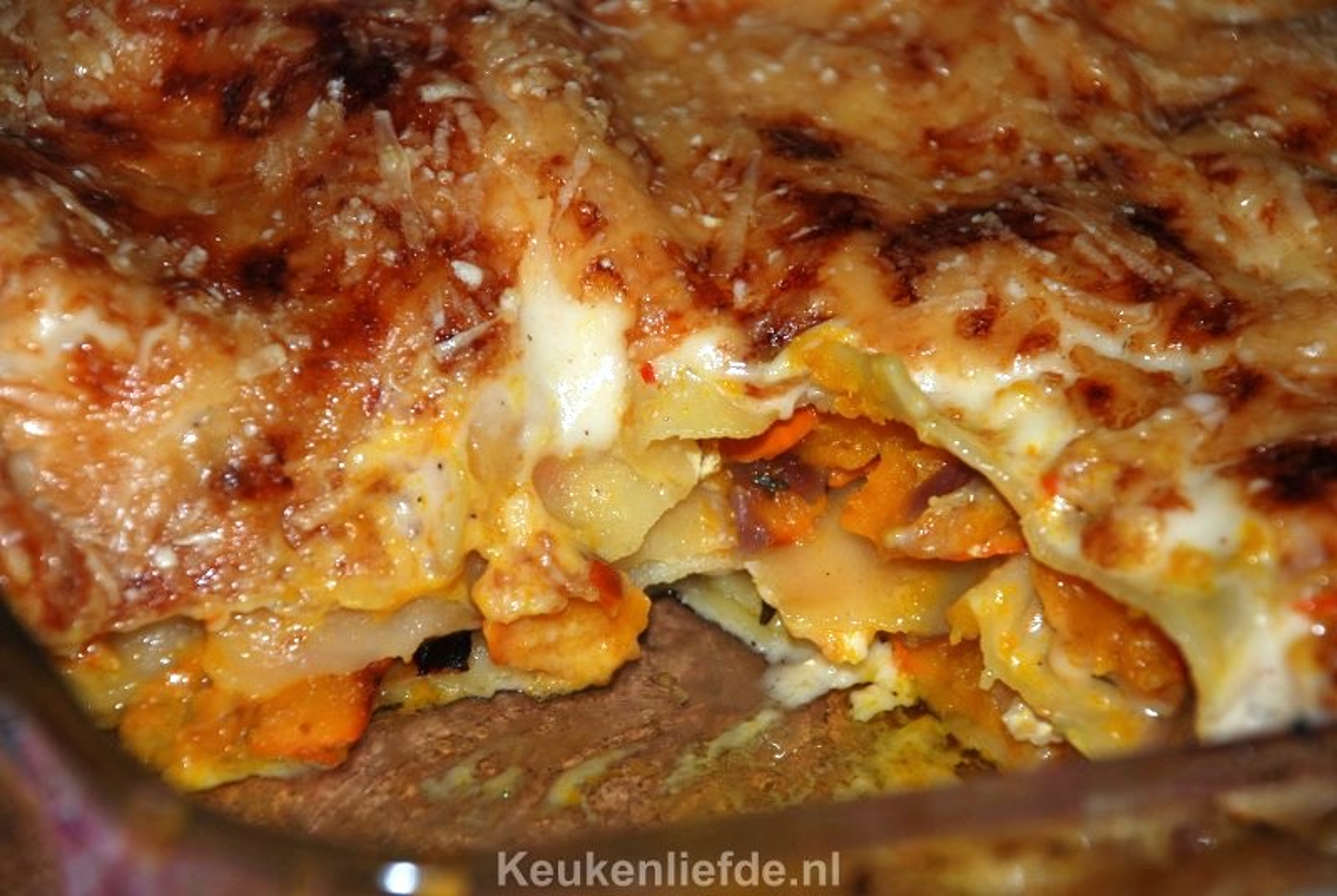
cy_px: 448
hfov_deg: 12.2
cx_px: 668
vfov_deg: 8.2
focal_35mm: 168
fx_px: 6248
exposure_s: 1/60
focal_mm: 112
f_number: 5.6
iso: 160
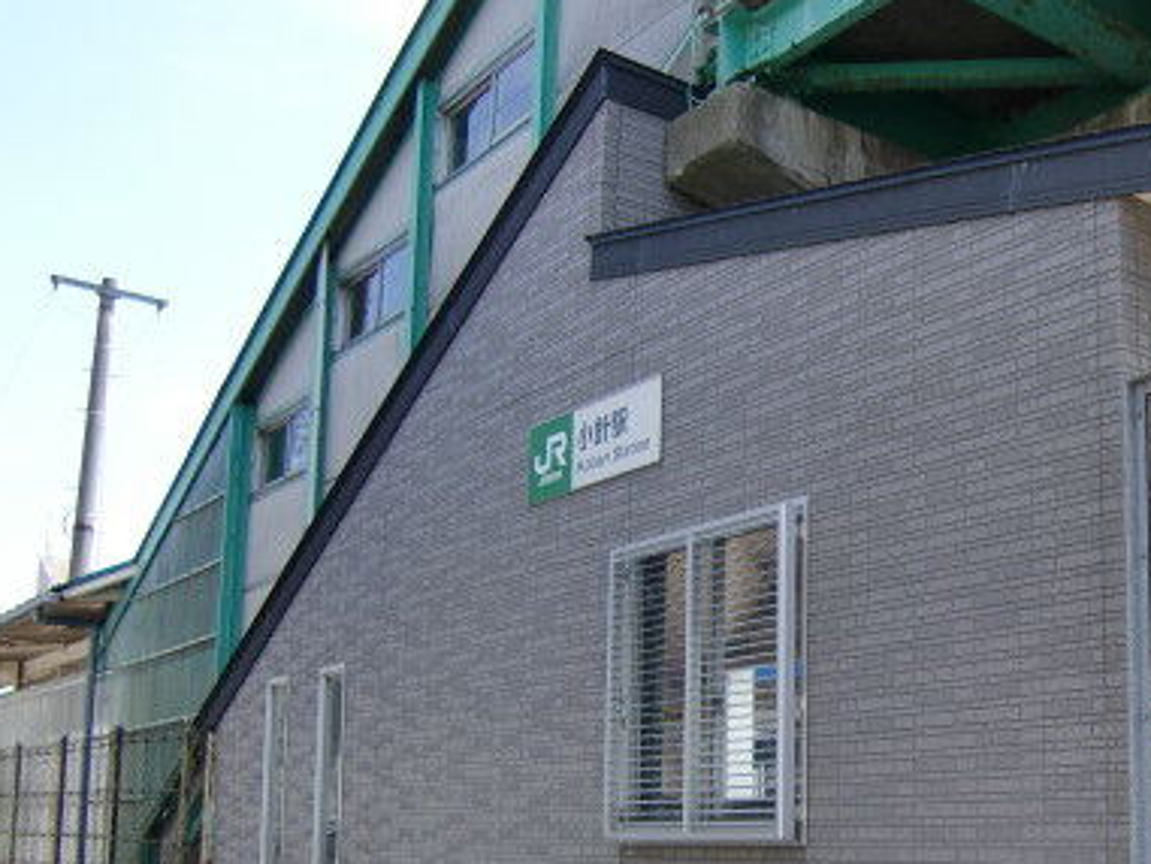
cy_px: 674
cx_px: 952
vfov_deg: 30.3
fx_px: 1563
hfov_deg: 38.6
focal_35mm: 47
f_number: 2.6
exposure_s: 1/400
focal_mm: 4.9
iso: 64
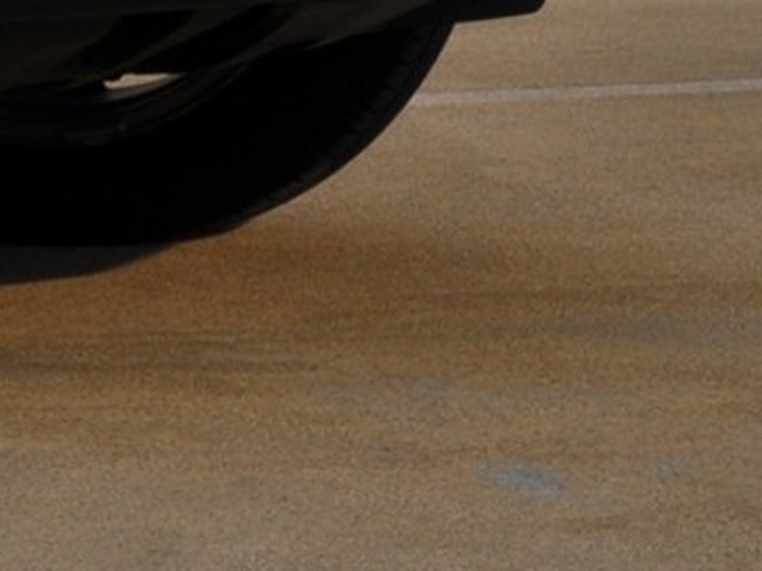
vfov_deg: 4.2
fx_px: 7623
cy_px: -637
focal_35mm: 346
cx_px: -1411
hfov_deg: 5.4
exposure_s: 1/500
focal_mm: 35
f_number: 11
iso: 200
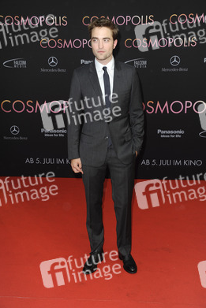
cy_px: 151
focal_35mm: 45
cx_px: 103
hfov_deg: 29.9
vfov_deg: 43.6
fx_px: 386
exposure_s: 1/160
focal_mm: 44
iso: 800
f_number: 6.3
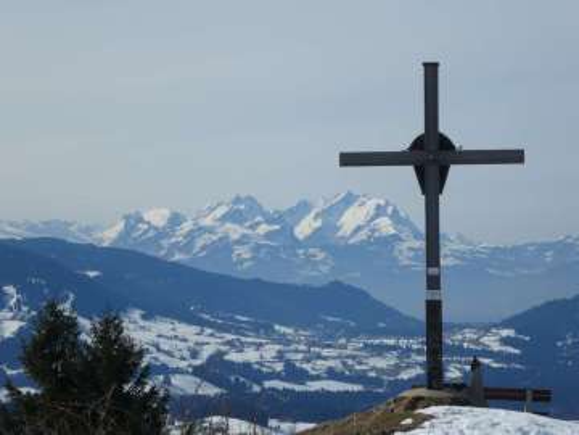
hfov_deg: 11.5
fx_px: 2877
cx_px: 290
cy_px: 218
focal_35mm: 172
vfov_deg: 8.6
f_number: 5.6
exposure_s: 1/800
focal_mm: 30.9
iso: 80
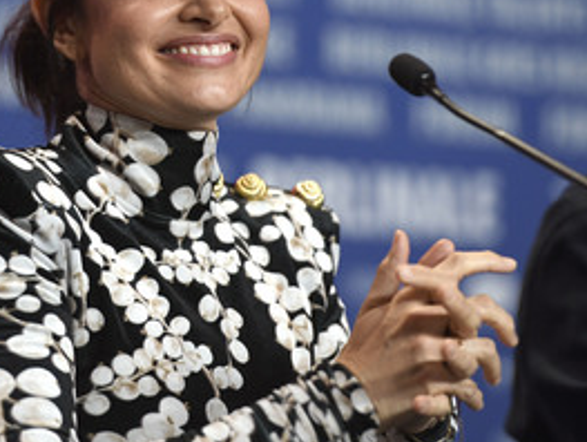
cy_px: 125
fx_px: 5587
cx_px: 240
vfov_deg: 4.5
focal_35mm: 329
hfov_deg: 6.0
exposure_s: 1/250
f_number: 3.5
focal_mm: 200
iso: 1250
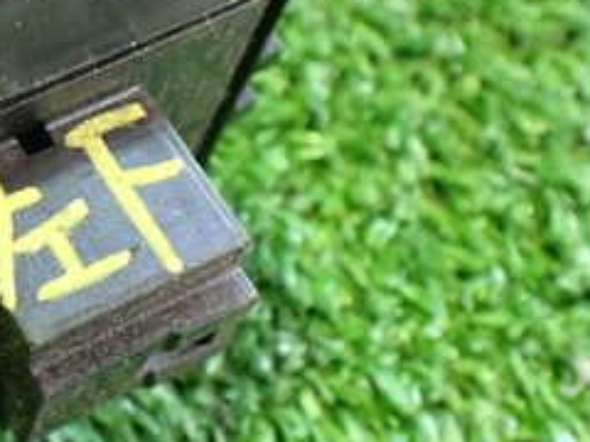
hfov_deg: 24.6
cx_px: -20
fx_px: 1278
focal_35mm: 75
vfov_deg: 19.5
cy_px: 123
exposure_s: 1/30
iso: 1000
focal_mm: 5.4
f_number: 2.3
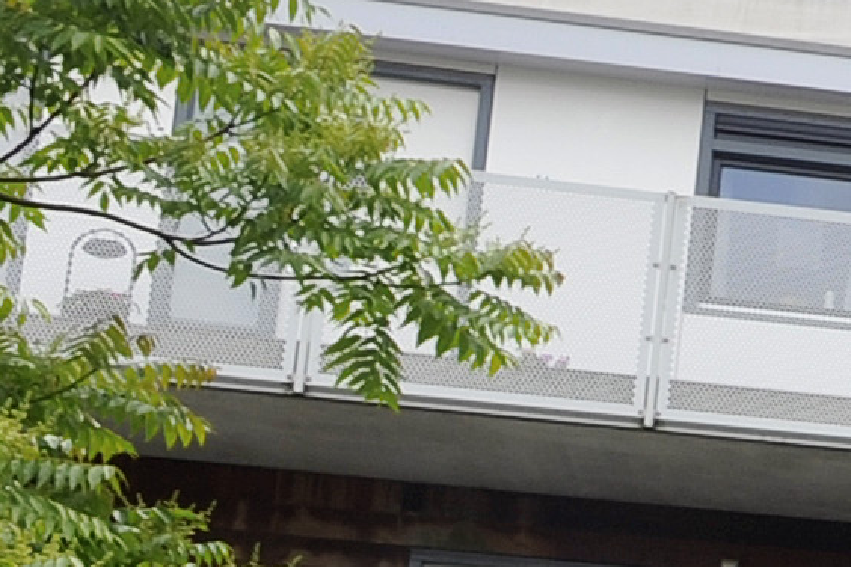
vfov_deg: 7.4
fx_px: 4278
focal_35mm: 181
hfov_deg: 8.6
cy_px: 909
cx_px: 2855
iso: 400
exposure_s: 1/320
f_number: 9
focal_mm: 24
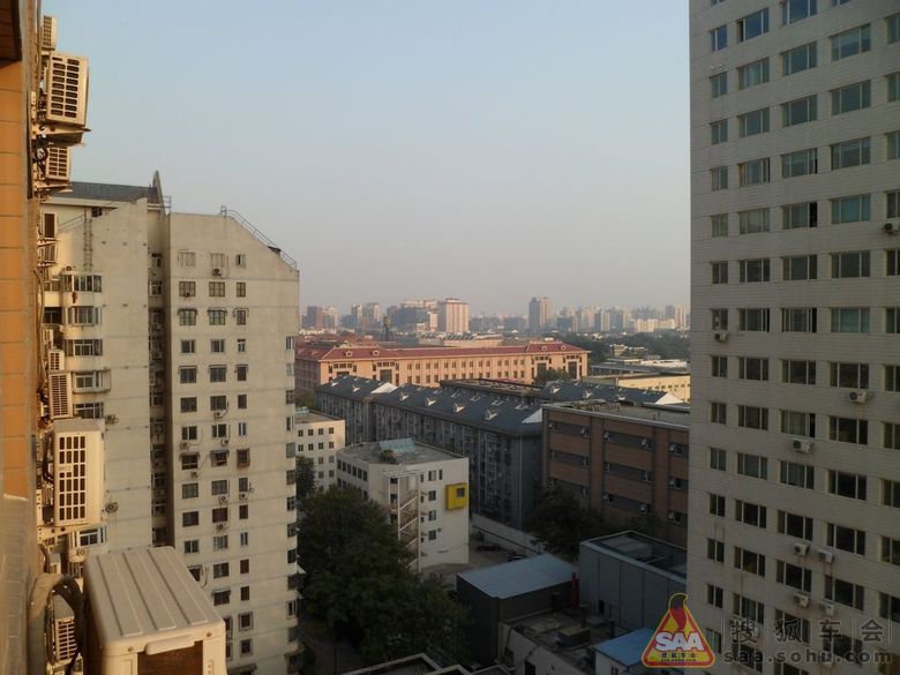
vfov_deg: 53.1
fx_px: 676
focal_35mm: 26
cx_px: 450
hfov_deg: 67.3
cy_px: 338
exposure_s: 1/500
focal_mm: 4.9
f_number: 3.3
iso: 80
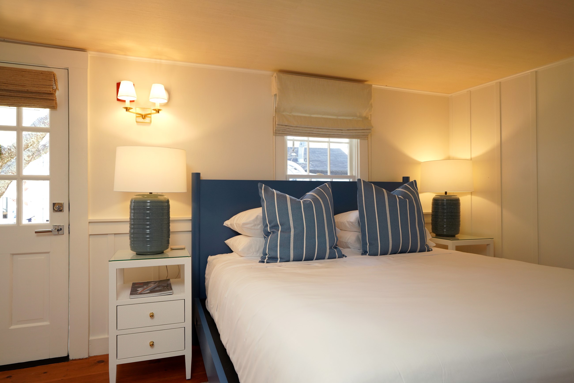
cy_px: 192
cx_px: 287
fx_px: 351
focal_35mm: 22
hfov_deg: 78.6
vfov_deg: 57.2
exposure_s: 1/80
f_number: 7.1
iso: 1000
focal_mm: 22
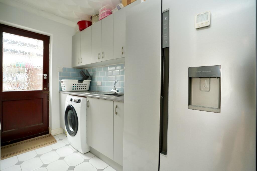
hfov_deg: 96.7
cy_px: 86
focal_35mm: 16
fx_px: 114
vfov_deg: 73.8
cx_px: 128
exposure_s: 1/160
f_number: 3.2
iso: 1600
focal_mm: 16
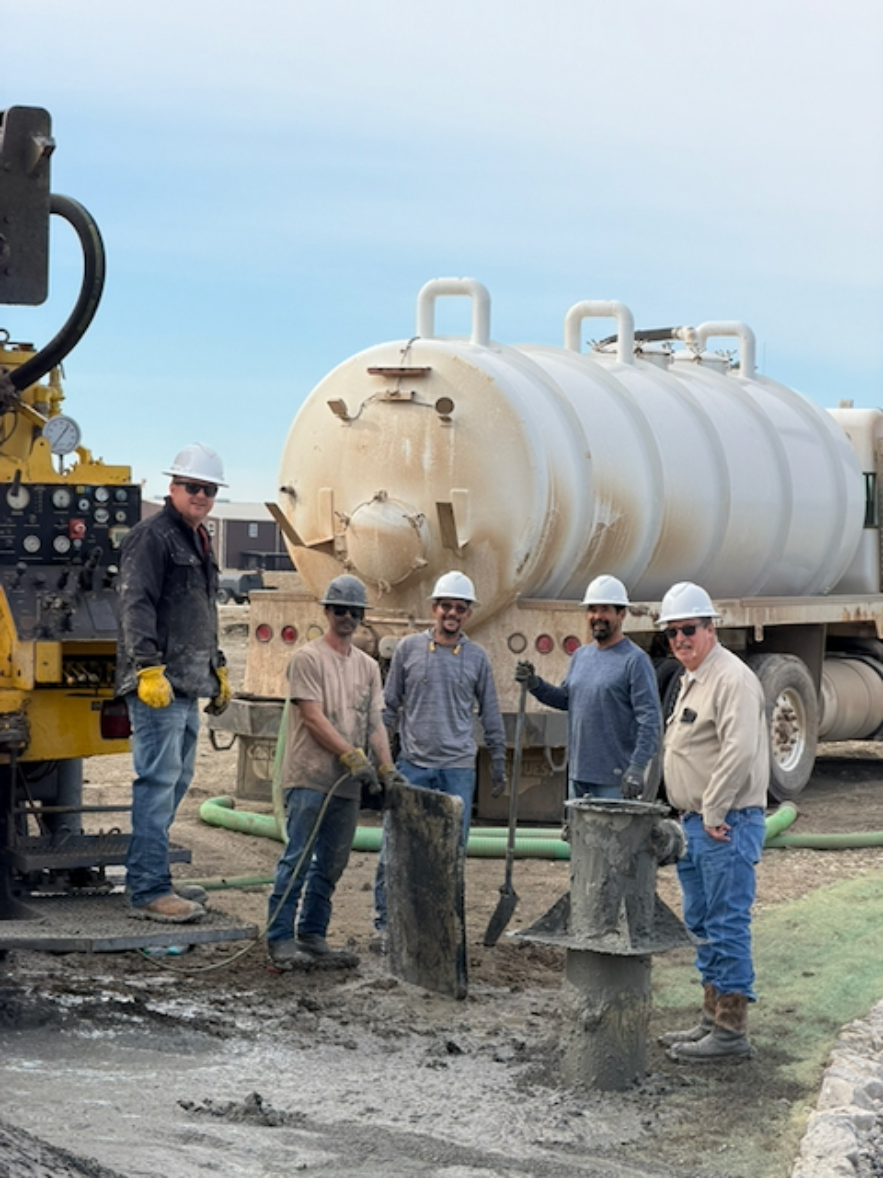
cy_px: 589
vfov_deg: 19.6
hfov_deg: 14.8
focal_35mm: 100
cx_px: 442
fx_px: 3401
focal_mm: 16.89
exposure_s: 1/638
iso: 32
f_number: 2.8
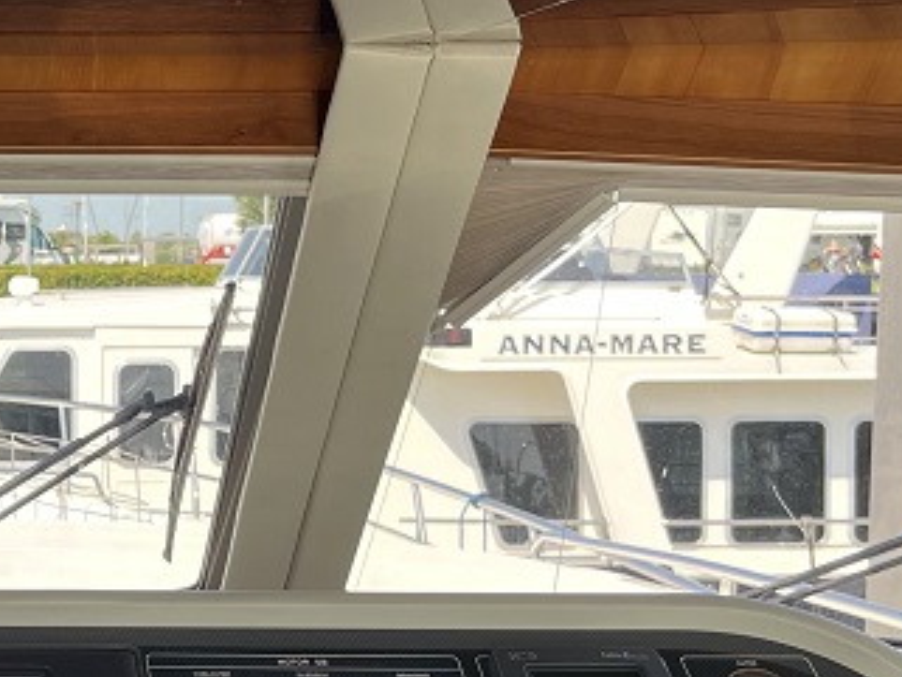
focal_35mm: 83
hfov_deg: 22.0
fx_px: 2164
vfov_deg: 17.7
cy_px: 466
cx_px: -135
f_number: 1.6
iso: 40
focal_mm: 5.1
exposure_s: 1/225
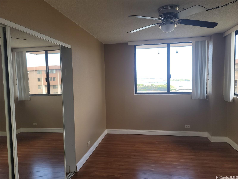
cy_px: 90
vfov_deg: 54.9
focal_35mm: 25
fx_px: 172
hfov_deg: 69.4
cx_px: 119
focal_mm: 7
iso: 25
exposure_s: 1/60
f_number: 1.8
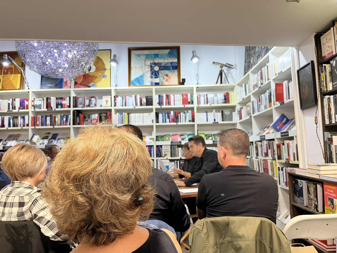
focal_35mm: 26
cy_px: 126
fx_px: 253
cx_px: 168
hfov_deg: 67.3
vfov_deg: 53.1
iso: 160
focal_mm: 5.1
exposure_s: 1/50
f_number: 1.6
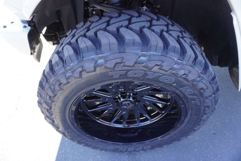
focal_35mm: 24
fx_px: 161
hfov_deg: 73.7
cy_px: 80
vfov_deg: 53.2
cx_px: 120
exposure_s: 1/60
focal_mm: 16
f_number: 4
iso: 160
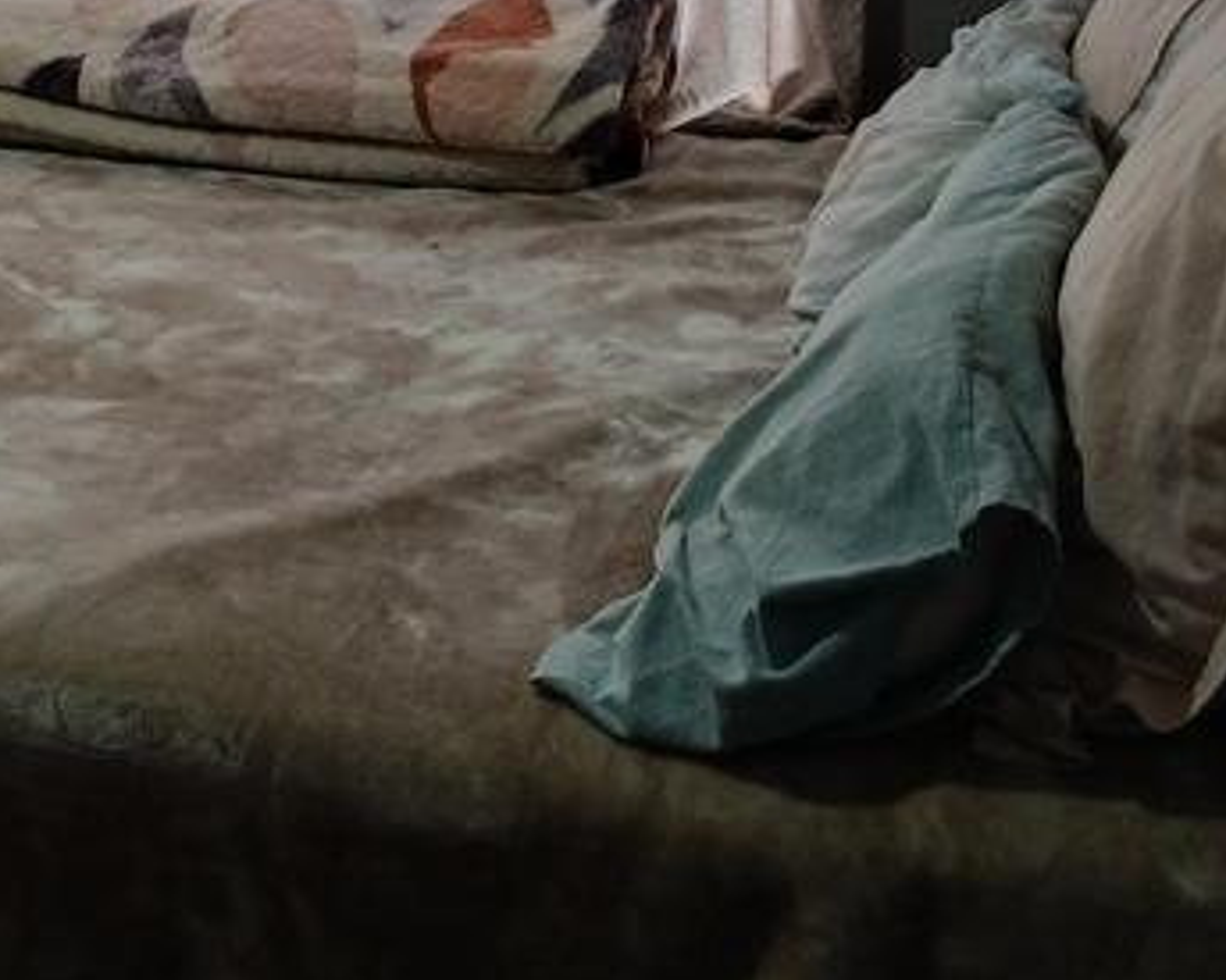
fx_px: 2140
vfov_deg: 25.5
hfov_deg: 31.2
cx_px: 267
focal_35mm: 59
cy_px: 239
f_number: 1.8
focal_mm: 3.98
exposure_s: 1/50
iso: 200
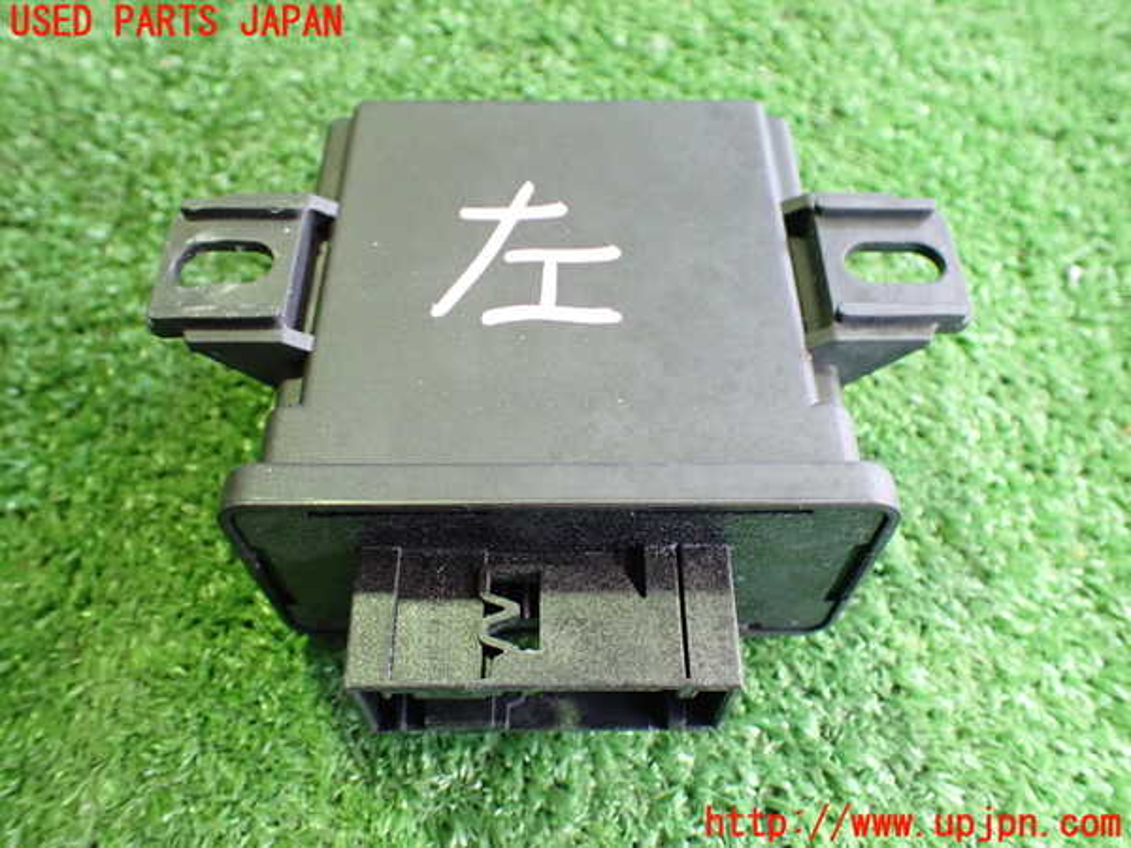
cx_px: 566
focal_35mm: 30
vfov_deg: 46.8
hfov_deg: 60.0
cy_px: 424
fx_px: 980
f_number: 2.3
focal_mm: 5.4
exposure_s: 1/40
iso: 800
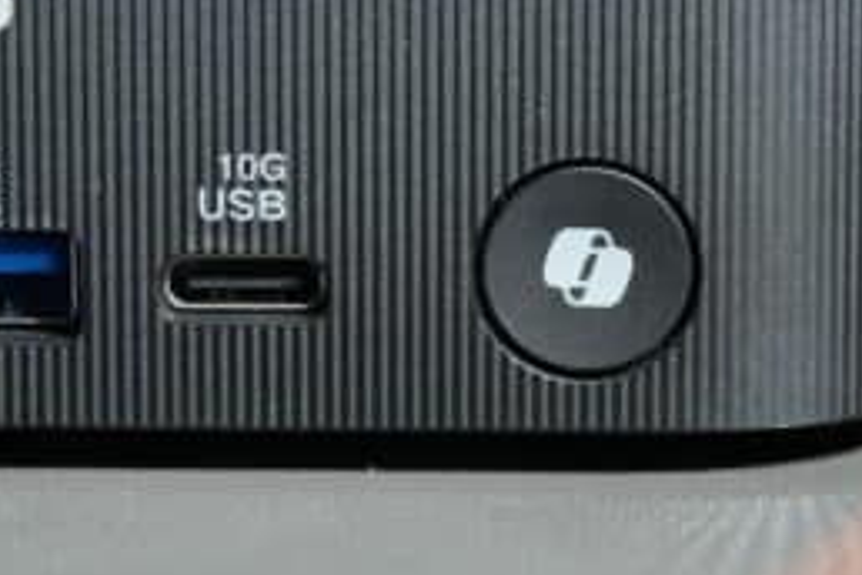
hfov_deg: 6.8
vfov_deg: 4.6
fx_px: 7231
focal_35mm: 302
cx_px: 585
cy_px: 341
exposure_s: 1/100
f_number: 7.1
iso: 6400
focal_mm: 200
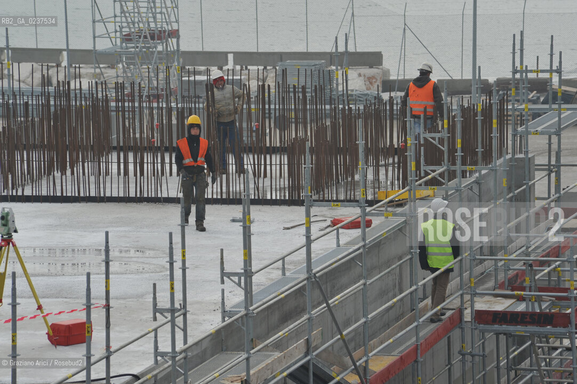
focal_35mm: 240
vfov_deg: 5.7
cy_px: 192
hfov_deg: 8.6
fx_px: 3844
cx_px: 288
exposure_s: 1/250
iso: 200
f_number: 10
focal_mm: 240
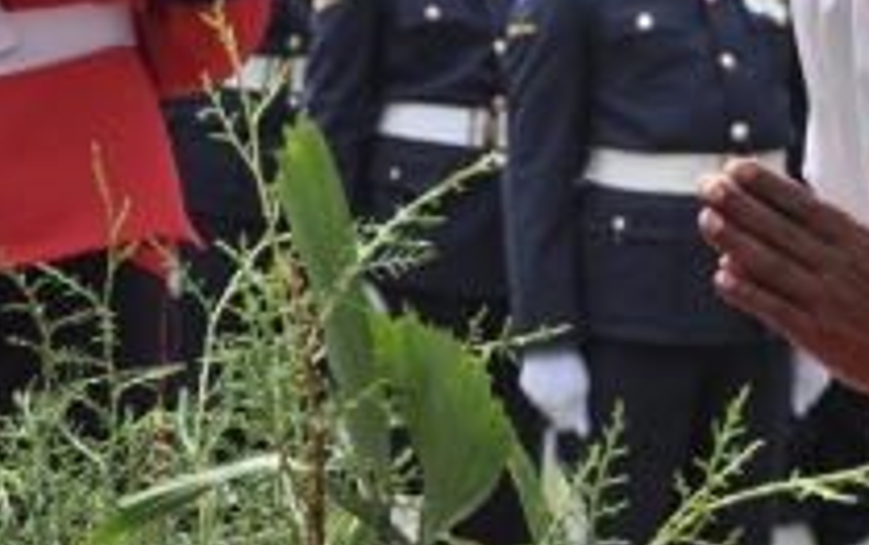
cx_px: 881
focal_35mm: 266
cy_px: 212
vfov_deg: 4.9
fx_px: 6305
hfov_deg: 7.8
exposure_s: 1/500
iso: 250
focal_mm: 52
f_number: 8
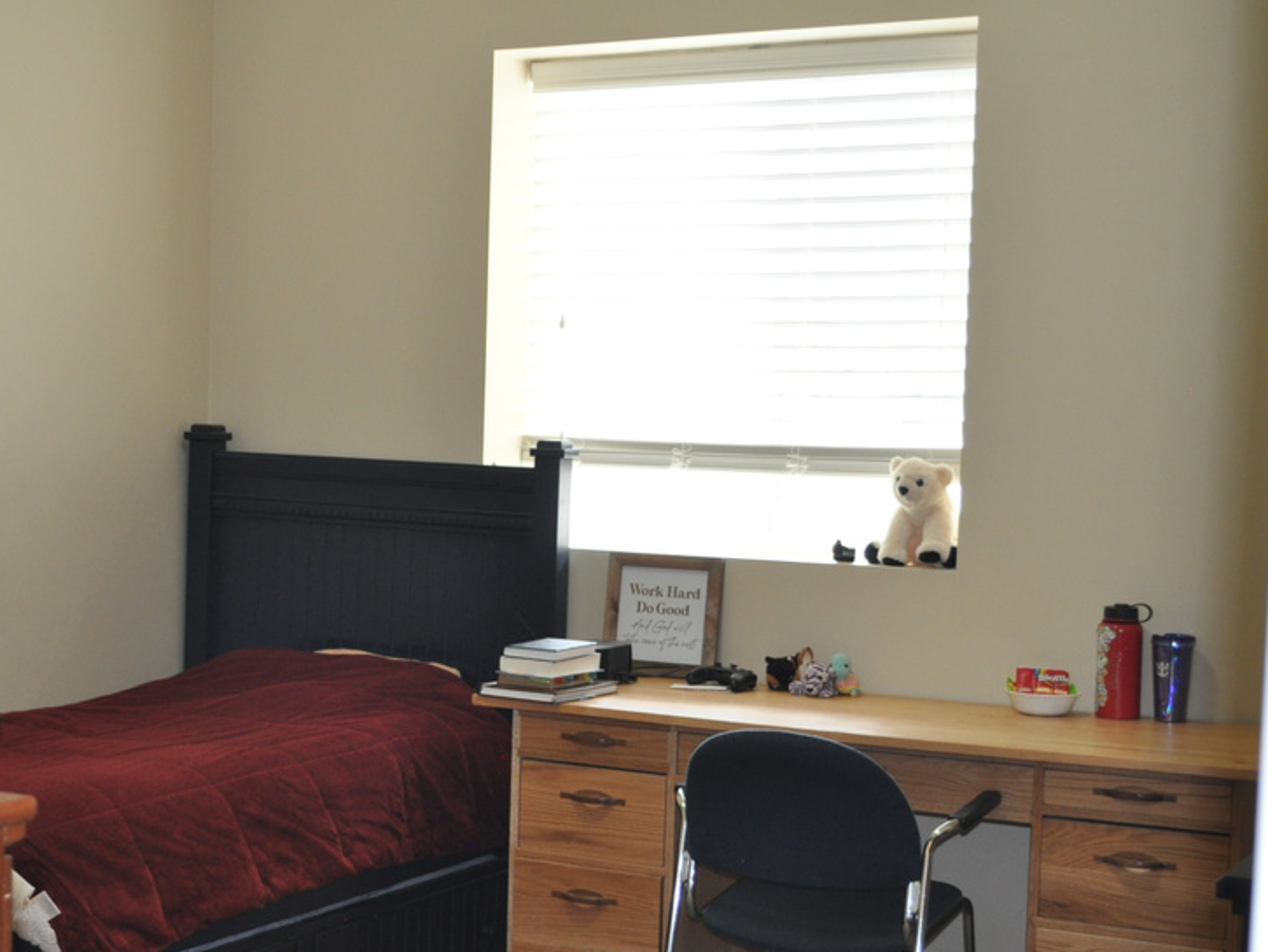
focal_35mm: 61
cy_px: 583
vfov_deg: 24.0
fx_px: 2235
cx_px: 469
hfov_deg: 31.5
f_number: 4.5
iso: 800
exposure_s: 1/60
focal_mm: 30
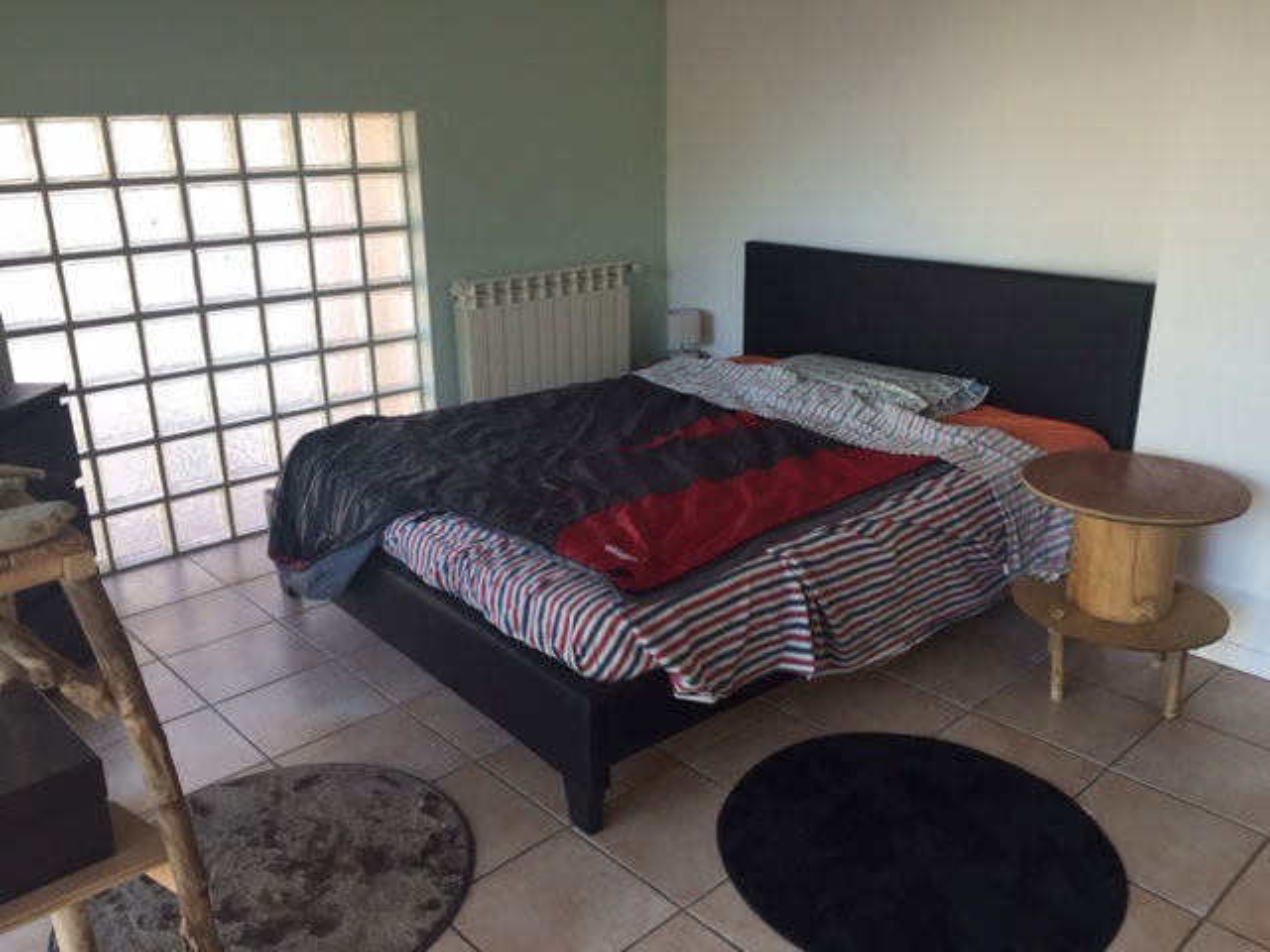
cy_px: 476
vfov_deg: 48.2
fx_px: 1064
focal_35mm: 29
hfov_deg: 61.7
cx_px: 635
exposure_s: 1/100
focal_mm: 4.15
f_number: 2.2
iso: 40
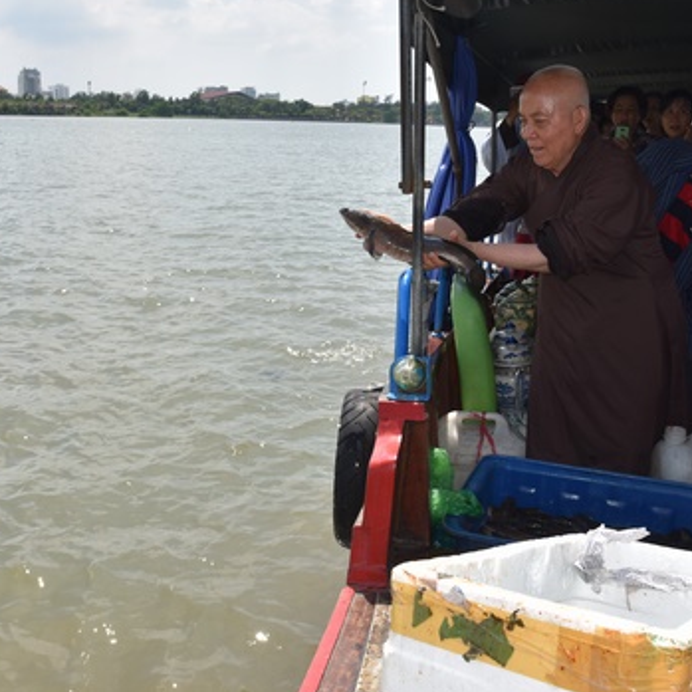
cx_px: 329
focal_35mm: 38
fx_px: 859
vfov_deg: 43.9
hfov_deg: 43.8
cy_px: 339
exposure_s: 1/200
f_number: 9
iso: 100
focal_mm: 24
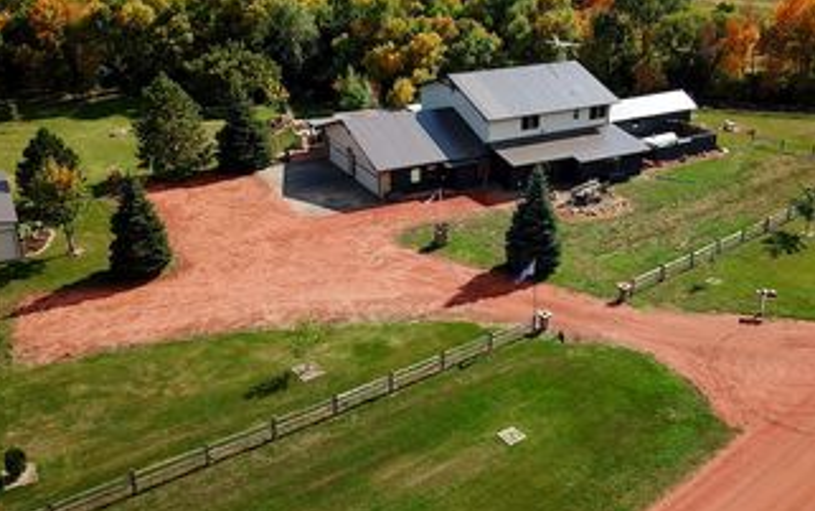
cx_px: 471
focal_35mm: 37
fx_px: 822
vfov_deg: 34.5
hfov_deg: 52.5
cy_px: 245
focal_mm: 4.7
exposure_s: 1/1160
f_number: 2.2
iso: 100
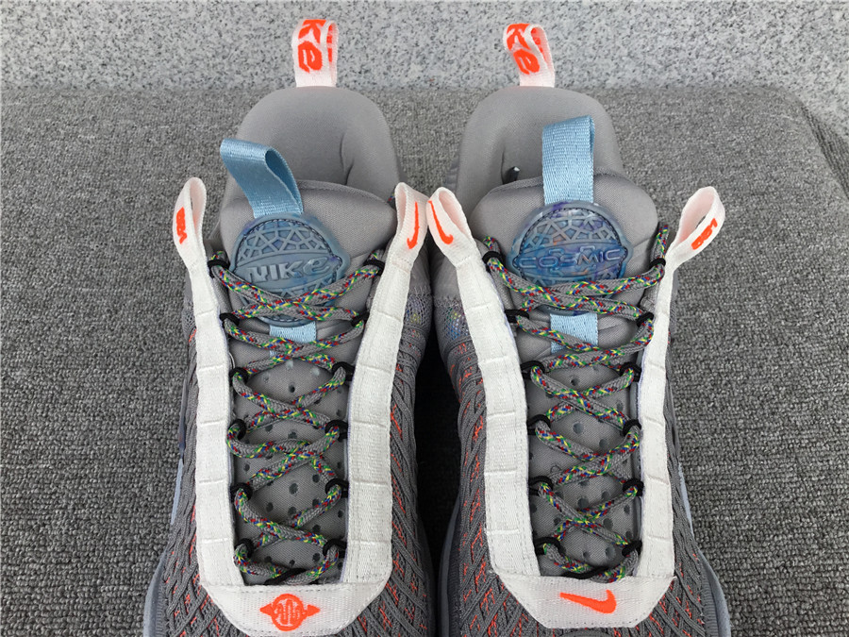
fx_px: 760
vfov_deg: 45.4
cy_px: 318
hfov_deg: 58.4
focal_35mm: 31
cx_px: 424
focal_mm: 3.3
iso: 25
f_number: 2.4
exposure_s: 1/433
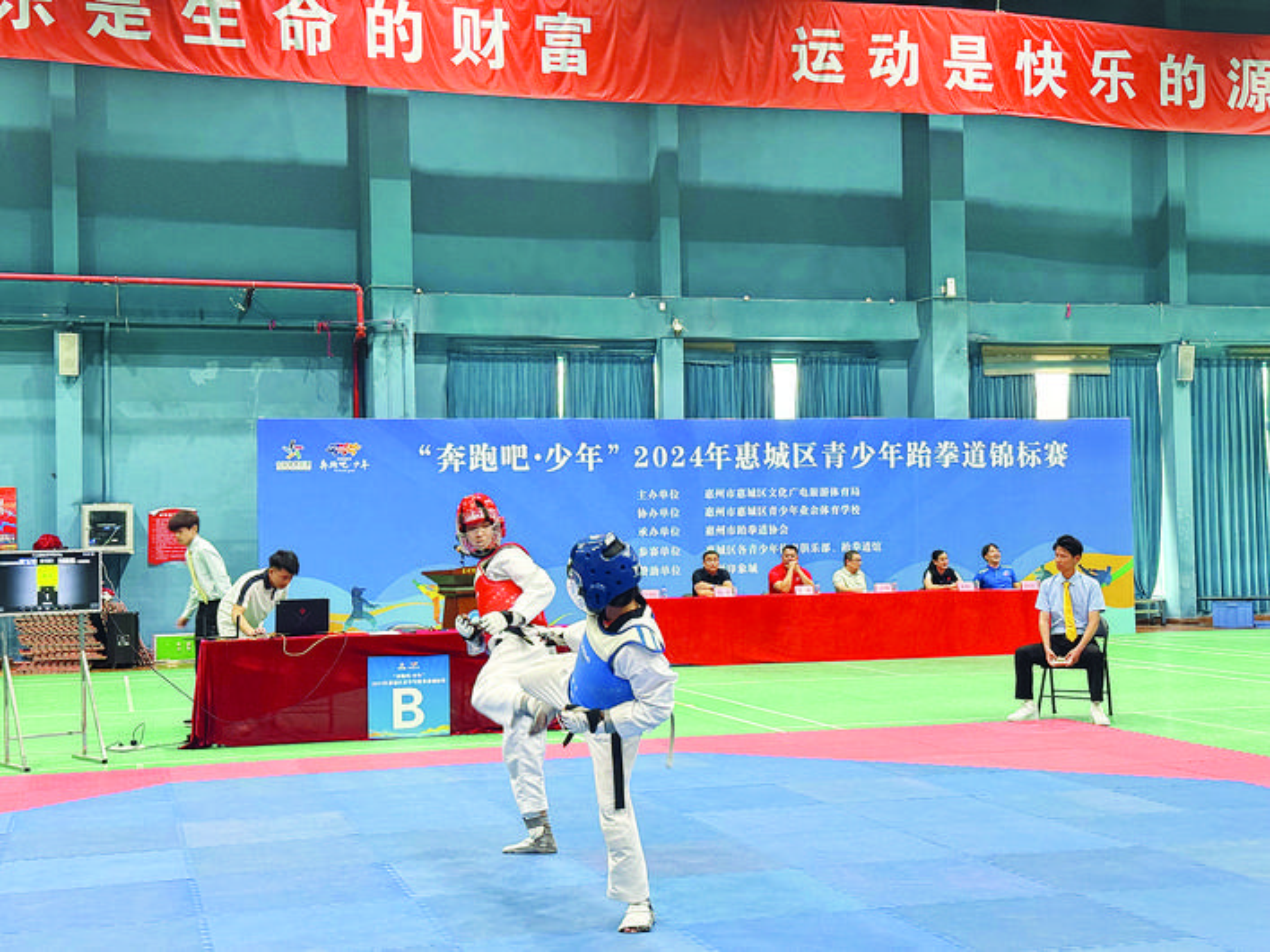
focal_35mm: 48
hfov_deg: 39.7
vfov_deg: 30.3
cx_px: 635
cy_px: 476
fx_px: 1761
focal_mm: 6.76
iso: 160
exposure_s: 1/50
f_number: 1.78
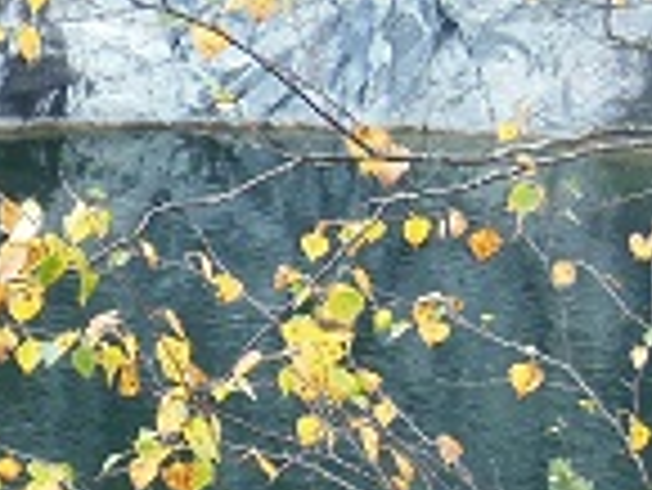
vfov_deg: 8.6
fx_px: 3242
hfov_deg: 10.9
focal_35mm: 172
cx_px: -463
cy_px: 508
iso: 125
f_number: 4.1
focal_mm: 6.9
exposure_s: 1/40
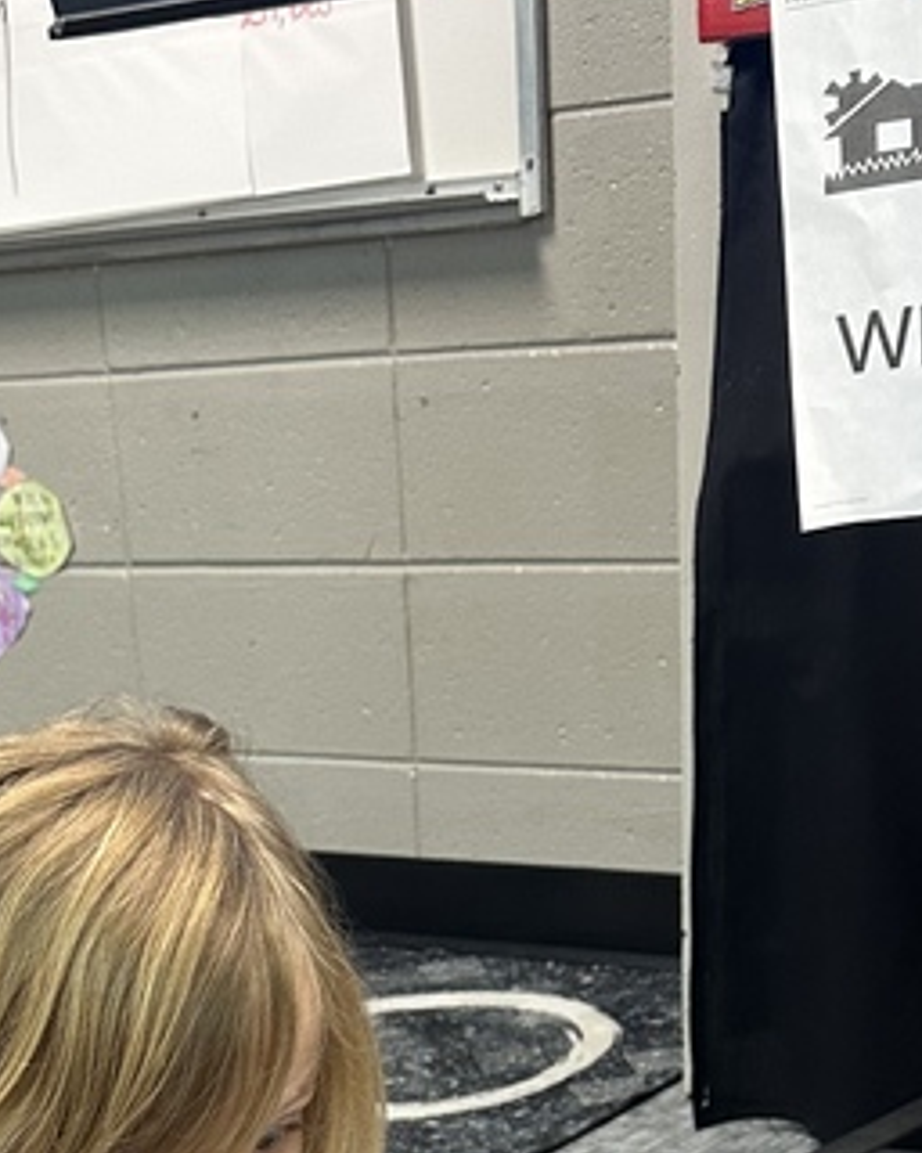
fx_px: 2558
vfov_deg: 21.7
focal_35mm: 75
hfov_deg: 20.3
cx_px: 267
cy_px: 1675
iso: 200
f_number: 1.78
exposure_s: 1/60
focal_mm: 6.86
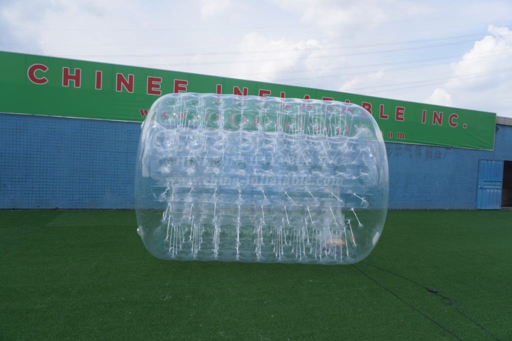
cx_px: 256
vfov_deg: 53.1
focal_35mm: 24
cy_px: 170
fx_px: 341
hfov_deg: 73.7
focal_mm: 16
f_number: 4.5
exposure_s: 1/640
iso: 100
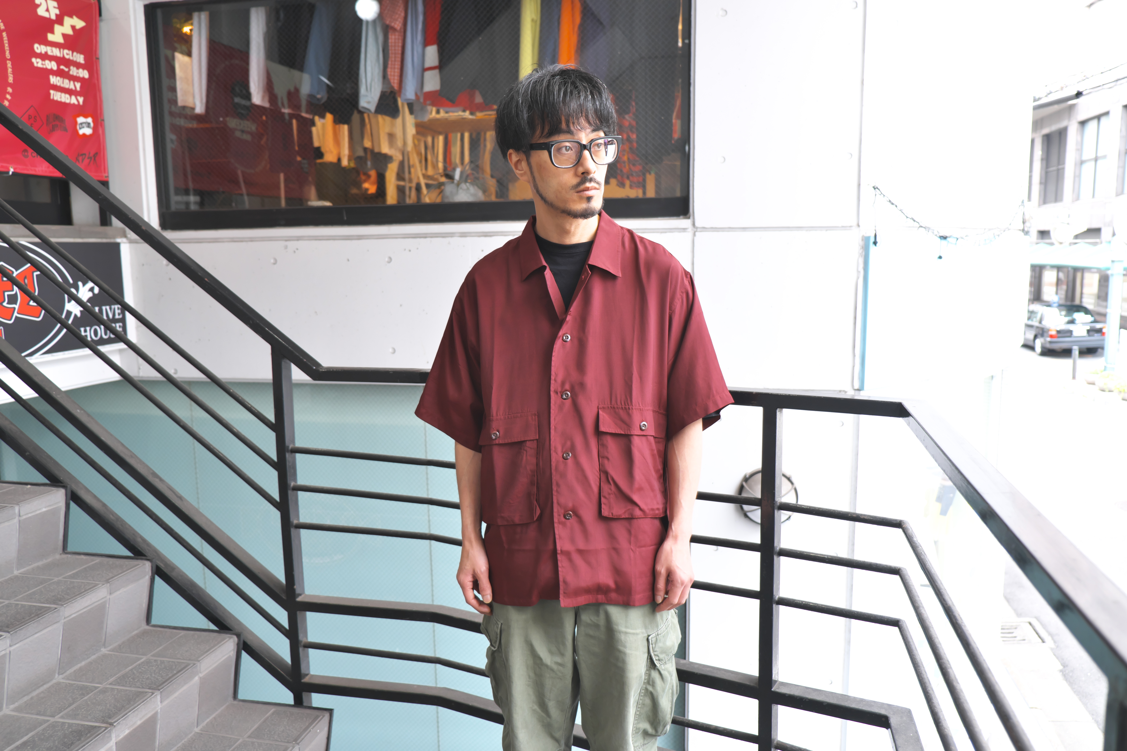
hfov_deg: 67.4
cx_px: 564
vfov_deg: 47.9
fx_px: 845
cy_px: 376
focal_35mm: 27
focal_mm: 18
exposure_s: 1/60
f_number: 2.8
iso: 640
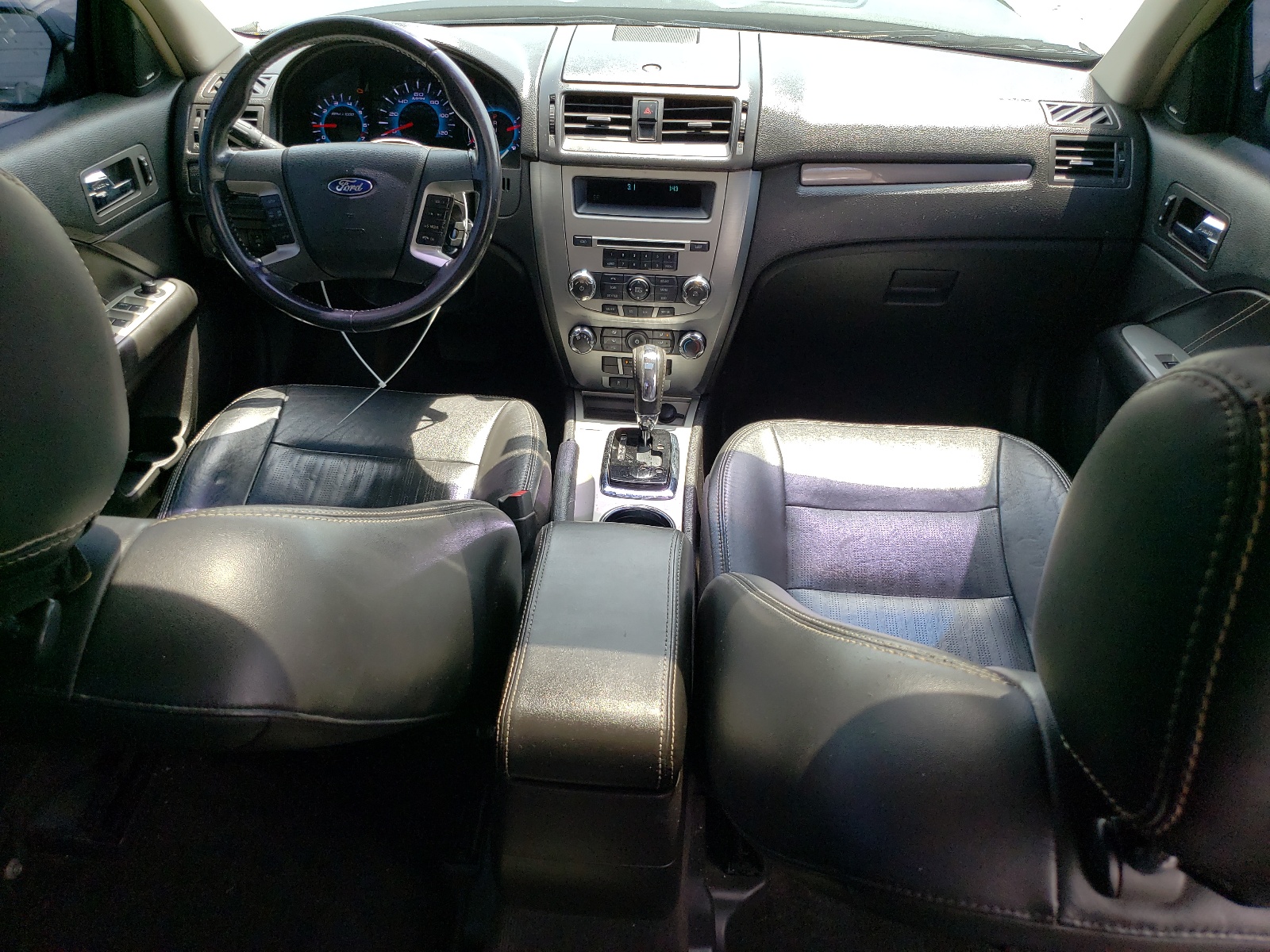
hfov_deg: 67.3
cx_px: 635
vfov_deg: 53.1
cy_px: 476
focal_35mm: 26
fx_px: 954
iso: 50
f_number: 1.5
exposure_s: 1/333
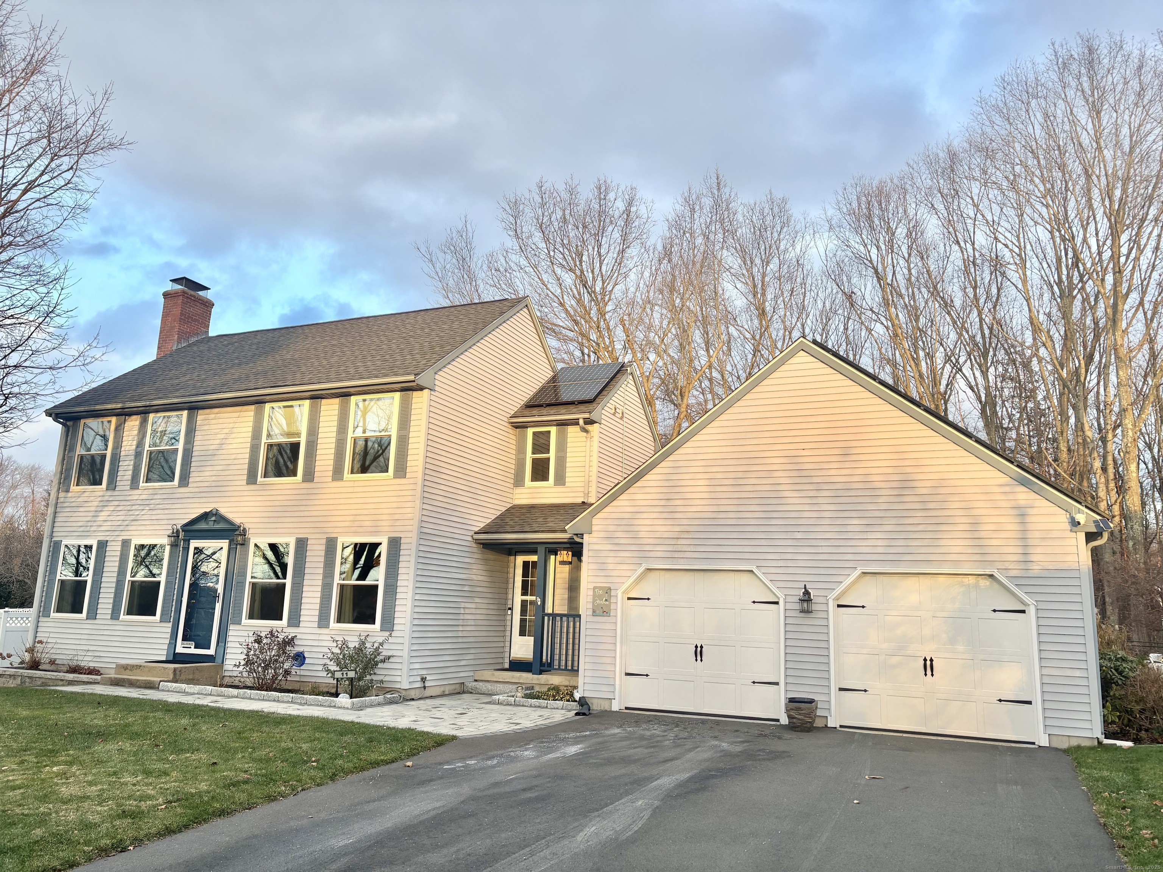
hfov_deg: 67.3
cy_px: 436
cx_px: 582
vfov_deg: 53.1
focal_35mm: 26
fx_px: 874
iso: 32
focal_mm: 5.96
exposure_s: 1/135
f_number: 1.6
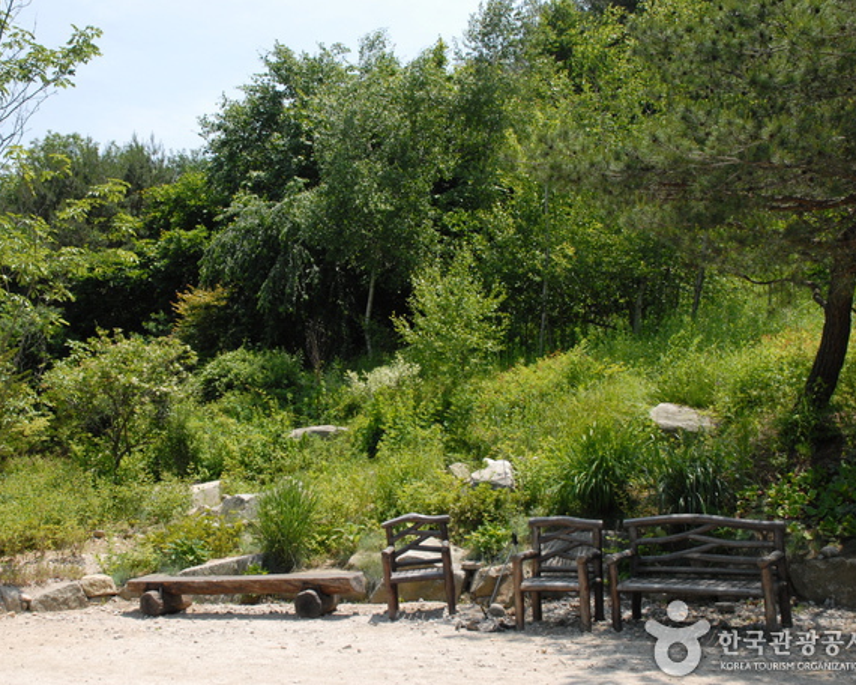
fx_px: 963
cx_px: 367
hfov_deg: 47.8
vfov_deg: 39.2
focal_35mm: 38
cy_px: 346
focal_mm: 22
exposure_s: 1/500
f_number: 11
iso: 640
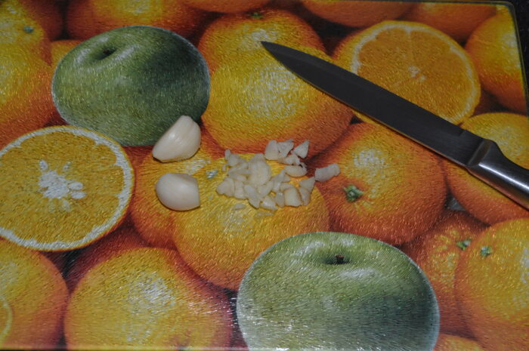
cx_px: 264
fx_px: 793
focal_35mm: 54
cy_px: 176
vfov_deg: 25.0
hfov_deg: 36.9
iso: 100
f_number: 8
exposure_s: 1/60
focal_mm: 36
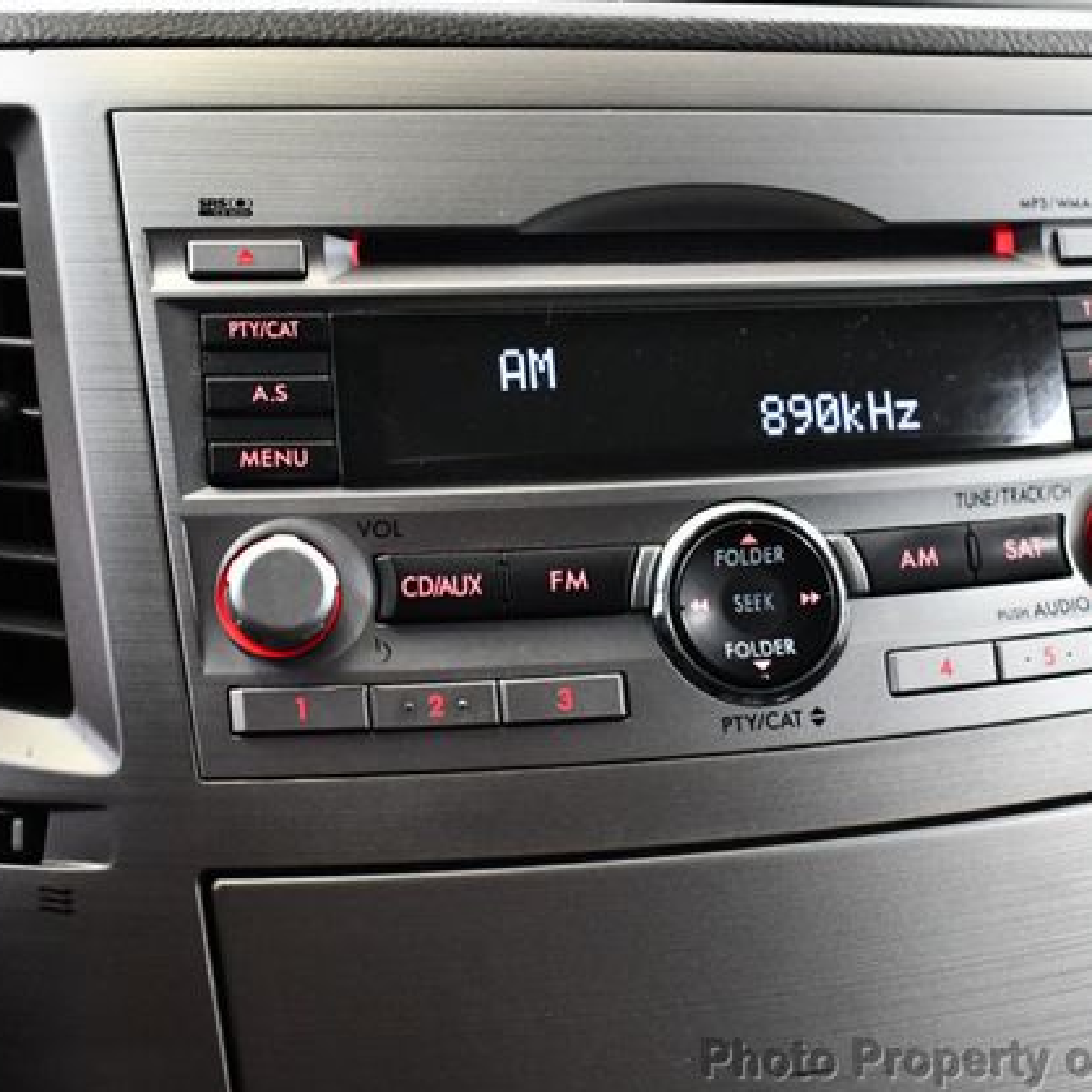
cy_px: 553
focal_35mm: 52
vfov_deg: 32.8
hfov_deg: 32.7
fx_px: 1856
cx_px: 670
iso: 3200
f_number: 3.8
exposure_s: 1/100
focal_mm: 20
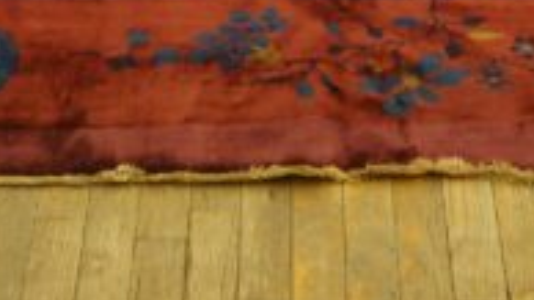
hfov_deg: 19.2
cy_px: -194
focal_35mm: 112
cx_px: 284
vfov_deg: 10.4
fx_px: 1580
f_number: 4
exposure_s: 1/60
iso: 1000
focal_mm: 23
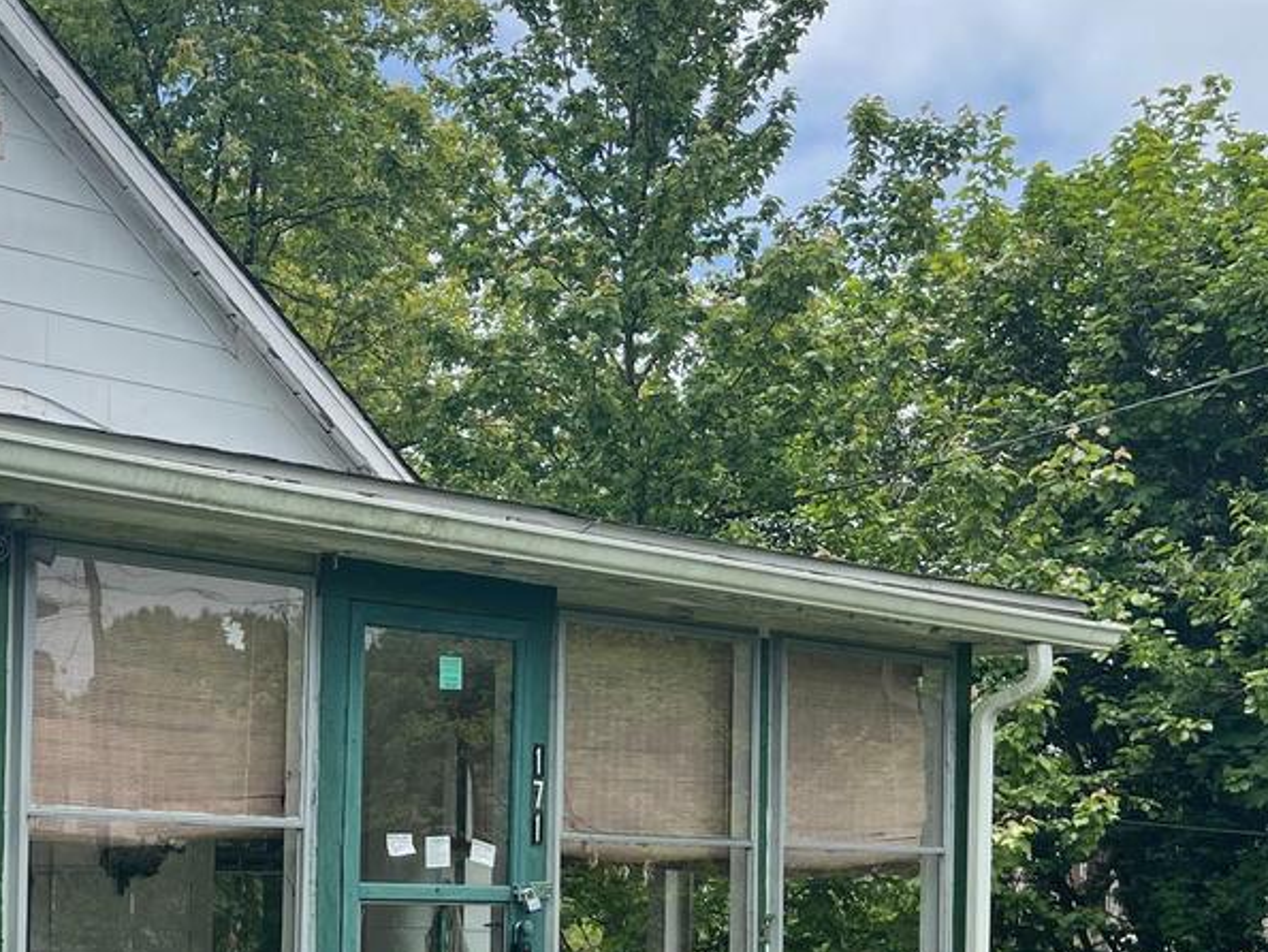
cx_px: 45
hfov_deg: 29.0
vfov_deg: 22.7
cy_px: 871
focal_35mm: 63
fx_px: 2309
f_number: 1.6
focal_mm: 5.1
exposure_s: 1/2597
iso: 32
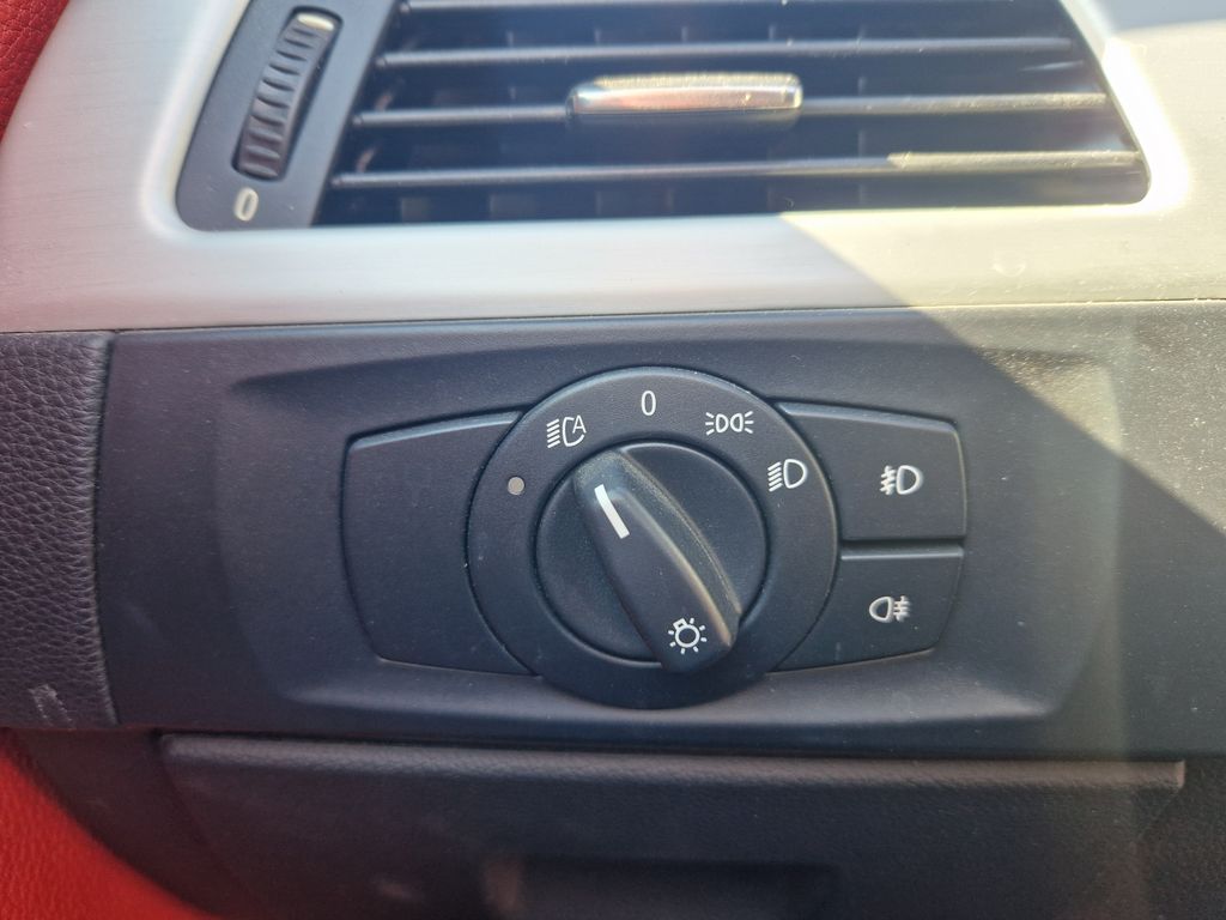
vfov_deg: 58.9
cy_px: 460
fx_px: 815
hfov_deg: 73.9
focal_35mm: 23
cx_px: 613
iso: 125
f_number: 1.8
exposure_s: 1/100
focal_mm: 5.4
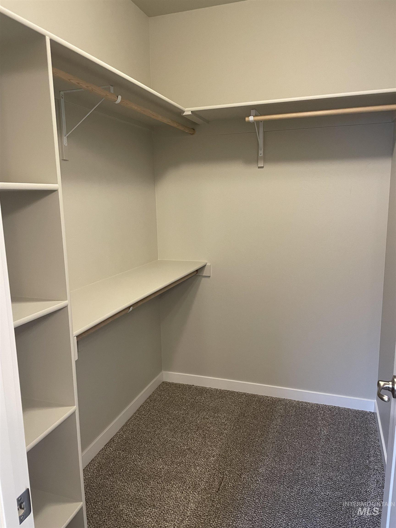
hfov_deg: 53.1
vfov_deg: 67.3
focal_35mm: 26
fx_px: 397
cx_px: 198
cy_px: 264
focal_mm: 4.2
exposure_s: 1/60
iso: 160
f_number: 1.6
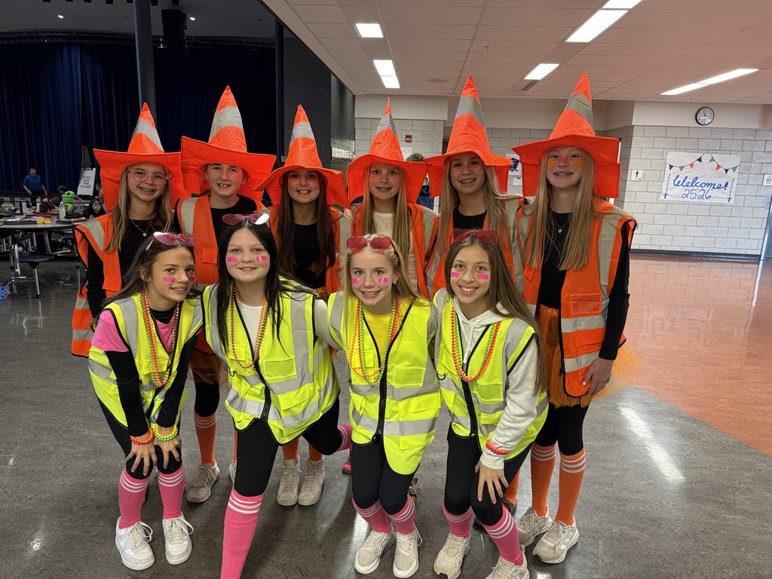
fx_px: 535
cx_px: 386
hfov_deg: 71.6
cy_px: 290
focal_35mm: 24
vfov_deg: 56.8
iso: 320
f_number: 1.78
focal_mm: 6.76
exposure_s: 1/60
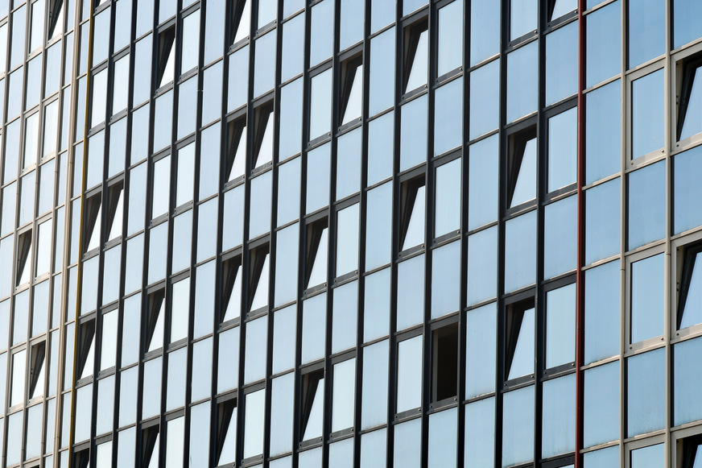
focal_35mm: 99
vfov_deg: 13.8
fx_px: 1930
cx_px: 351
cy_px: 234
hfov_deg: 20.6
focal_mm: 66
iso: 100
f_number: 9
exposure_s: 1/320
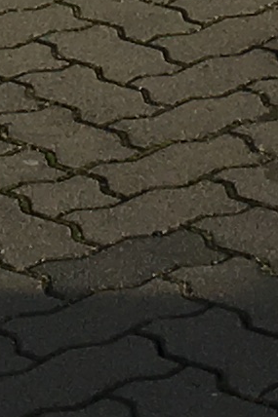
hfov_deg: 4.8
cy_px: -660
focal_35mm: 284
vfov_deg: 6.8
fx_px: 3292
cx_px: 161
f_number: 2.2
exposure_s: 1/3205
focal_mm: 4.15
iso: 25
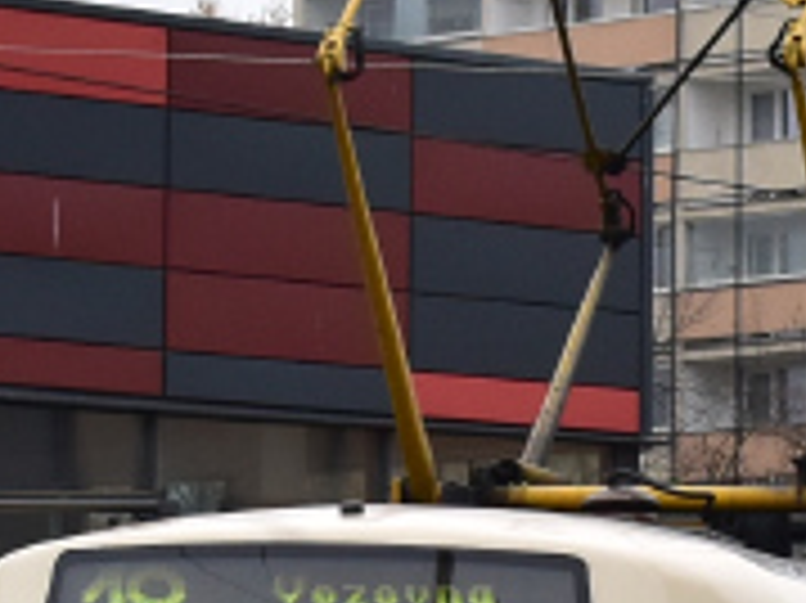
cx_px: 1103
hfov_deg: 6.1
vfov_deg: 4.6
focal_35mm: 324
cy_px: 619
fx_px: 7550
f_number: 8
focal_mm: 31
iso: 500
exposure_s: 1/250
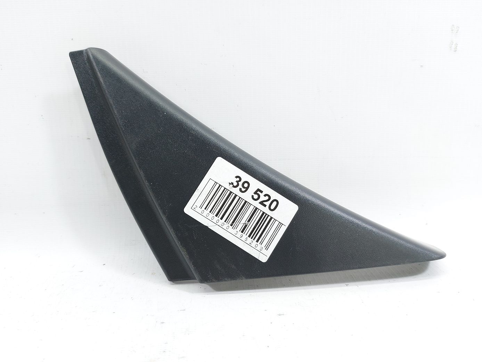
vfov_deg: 56.8
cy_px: 181
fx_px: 334
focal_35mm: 24
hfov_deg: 71.6
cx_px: 241
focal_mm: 5.23
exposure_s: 1/50
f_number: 1.8
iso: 64
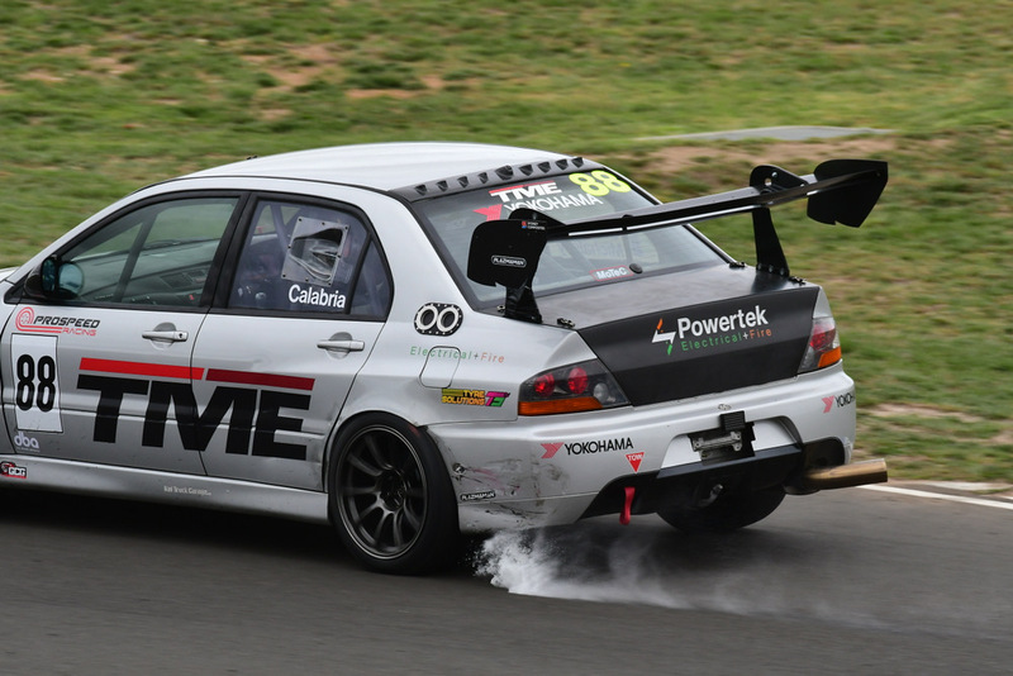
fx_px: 18577
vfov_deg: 2.1
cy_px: 338
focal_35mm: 660
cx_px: 506
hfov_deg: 3.1
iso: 800
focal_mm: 440
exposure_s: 1/640
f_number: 11
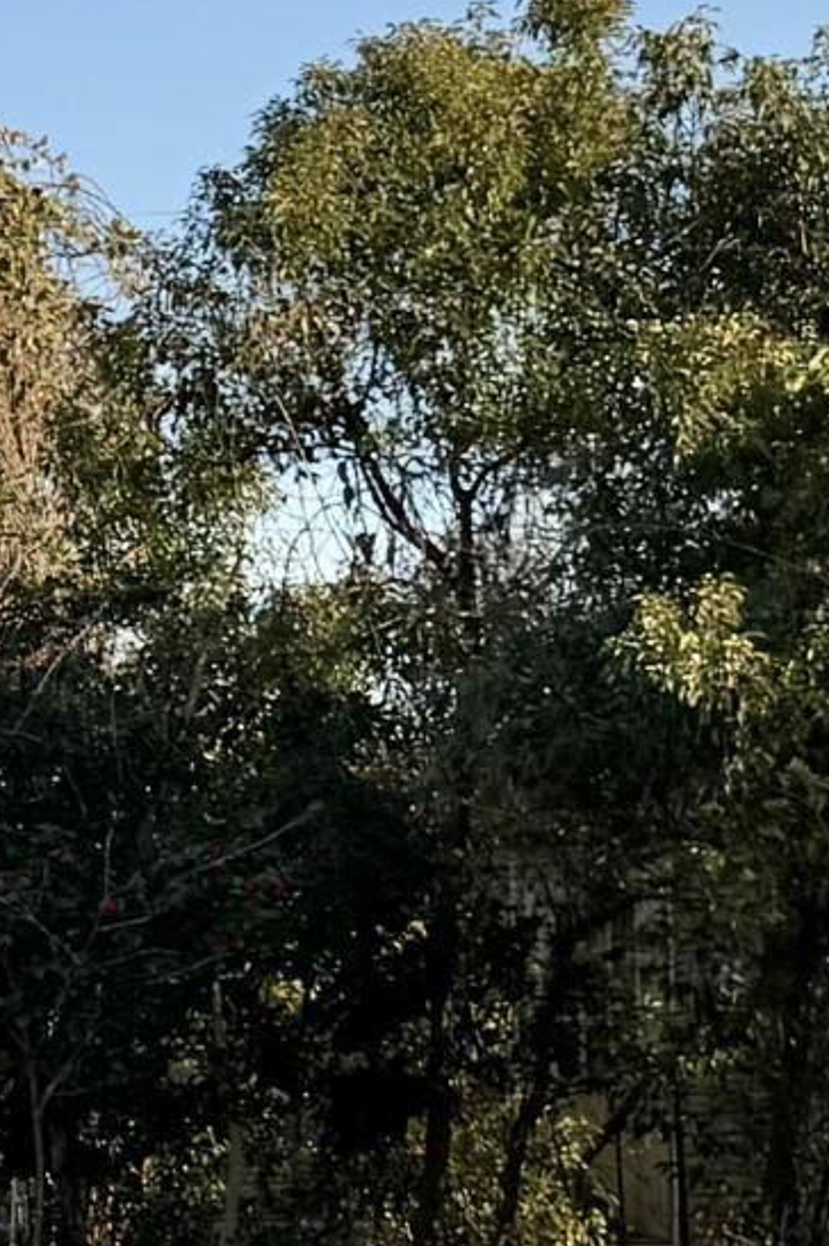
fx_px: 4738
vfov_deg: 14.8
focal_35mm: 137
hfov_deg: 8.1
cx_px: -1897
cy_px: 1143
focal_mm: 6.76
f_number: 1.78
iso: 80
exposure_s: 1/3145
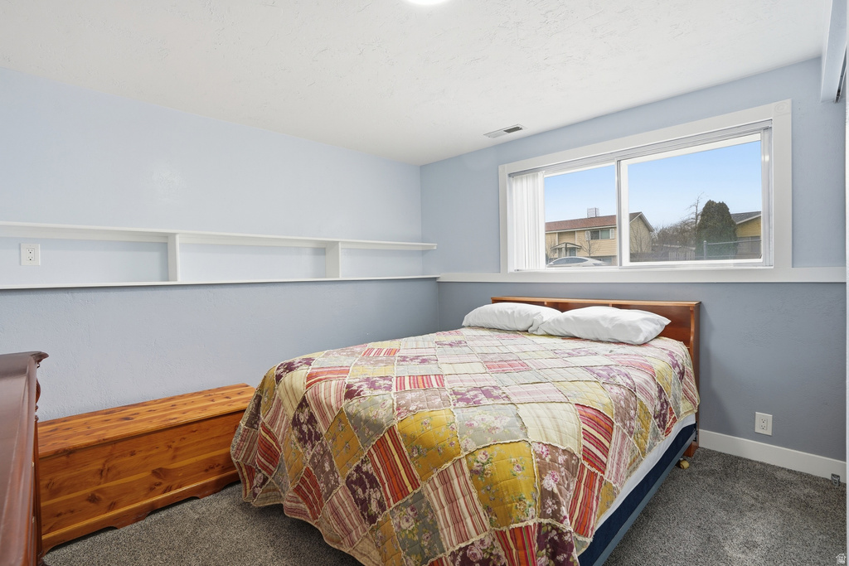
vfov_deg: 73.8
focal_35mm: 16
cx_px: 424
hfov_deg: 96.7
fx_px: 377
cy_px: 283
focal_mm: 16
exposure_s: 1/250
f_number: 9
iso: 250
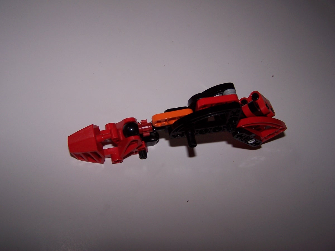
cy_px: 126
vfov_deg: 37.7
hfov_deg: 49.0
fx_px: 368
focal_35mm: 38
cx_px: 168
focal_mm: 6.3
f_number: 2.8
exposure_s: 1/60
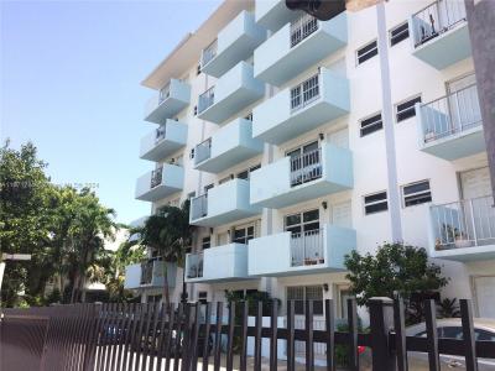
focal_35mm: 29
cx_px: 248
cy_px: 186
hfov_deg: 61.7
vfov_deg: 48.2
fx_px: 415
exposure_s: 1/1520
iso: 32
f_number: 2.2
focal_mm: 4.15
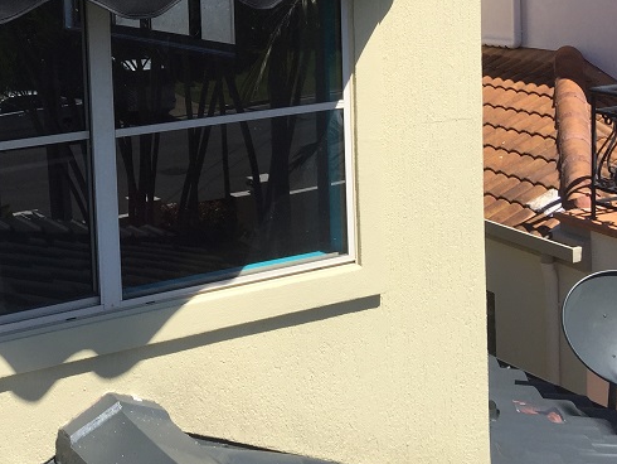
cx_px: 71
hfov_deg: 31.8
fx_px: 1034
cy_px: 8
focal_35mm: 58
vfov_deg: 24.2
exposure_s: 1/1582
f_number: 2.2
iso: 32
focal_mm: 4.15
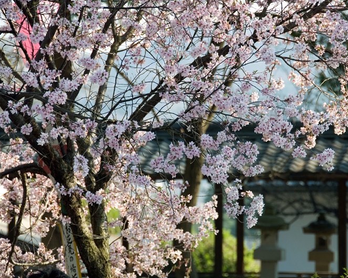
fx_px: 4738
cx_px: 193
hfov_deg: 4.2
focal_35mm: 460
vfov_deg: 3.4
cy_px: 139
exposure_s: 1/200
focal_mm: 270
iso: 200
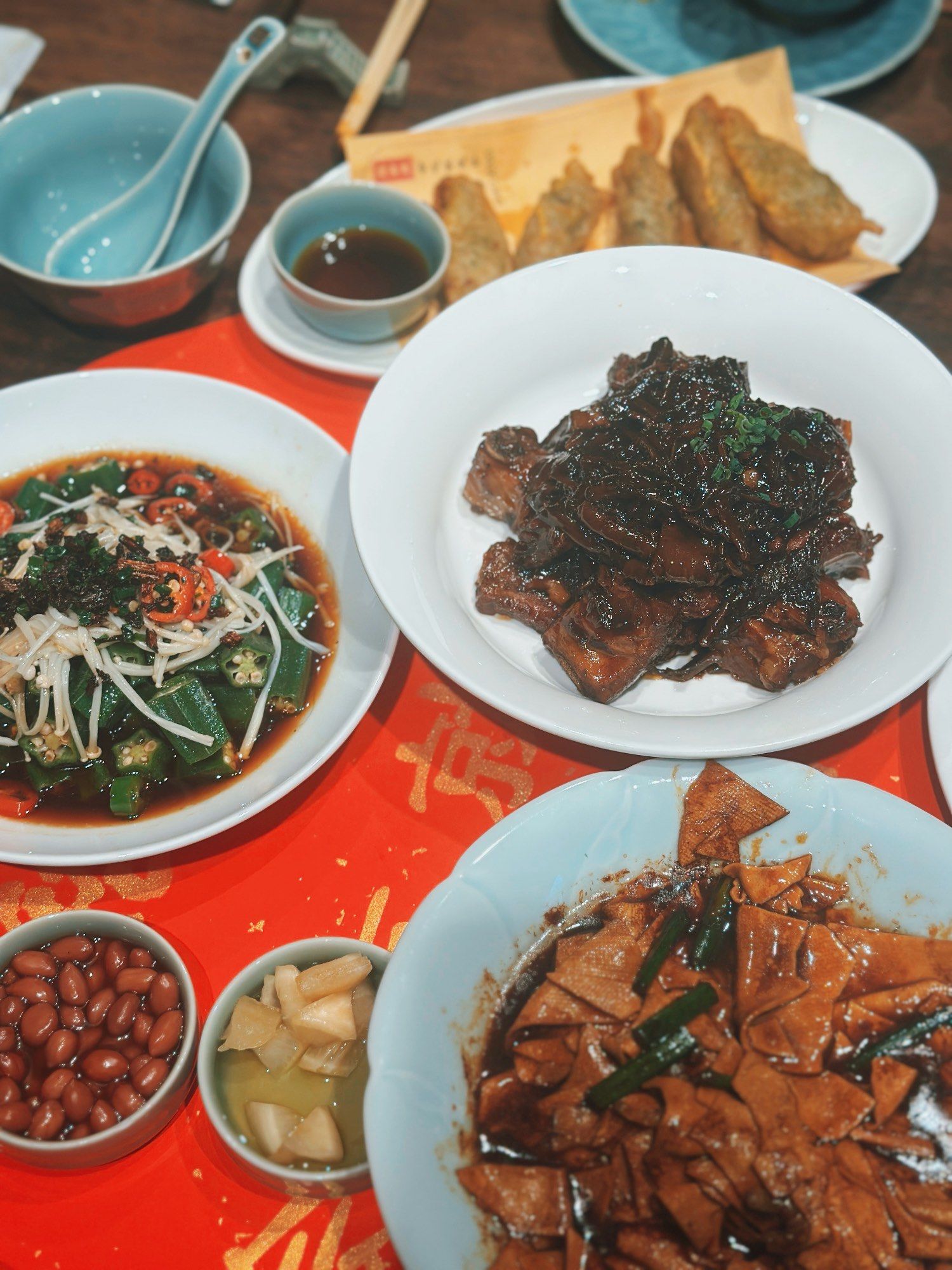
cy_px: 635
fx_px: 1760
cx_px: 476
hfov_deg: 30.3
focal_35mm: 48
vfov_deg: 39.7
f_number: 1.78
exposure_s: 1/532
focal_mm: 6.86
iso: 80
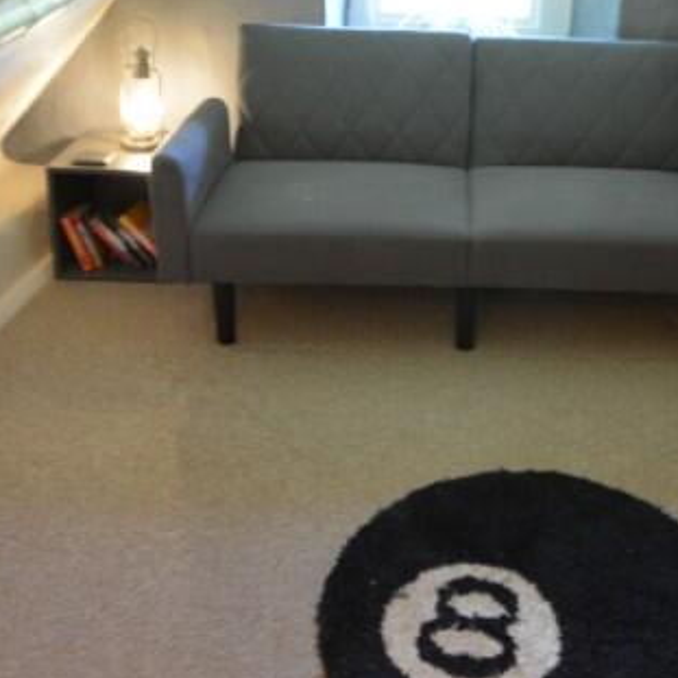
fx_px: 931
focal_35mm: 42
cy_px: 143
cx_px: 504
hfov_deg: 39.0
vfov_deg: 38.6
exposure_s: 1/4
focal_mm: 10
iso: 400
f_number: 8
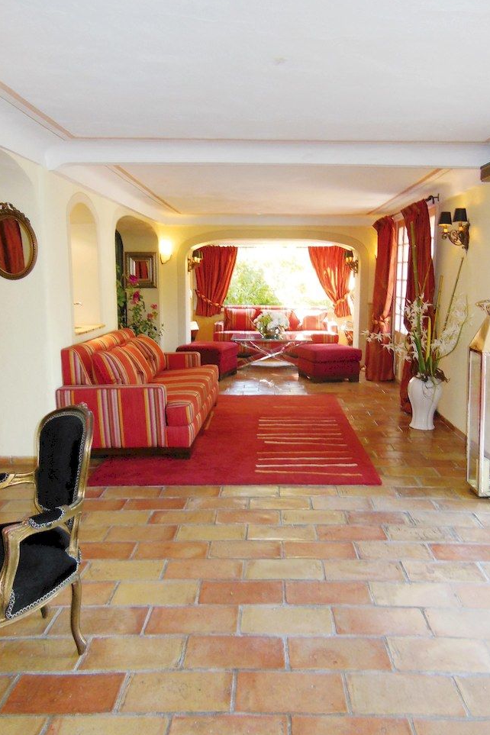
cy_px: 361
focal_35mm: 27
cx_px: 260
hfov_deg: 47.9
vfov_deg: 67.4
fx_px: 551
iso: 400
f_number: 3.5
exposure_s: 1/25
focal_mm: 4.5
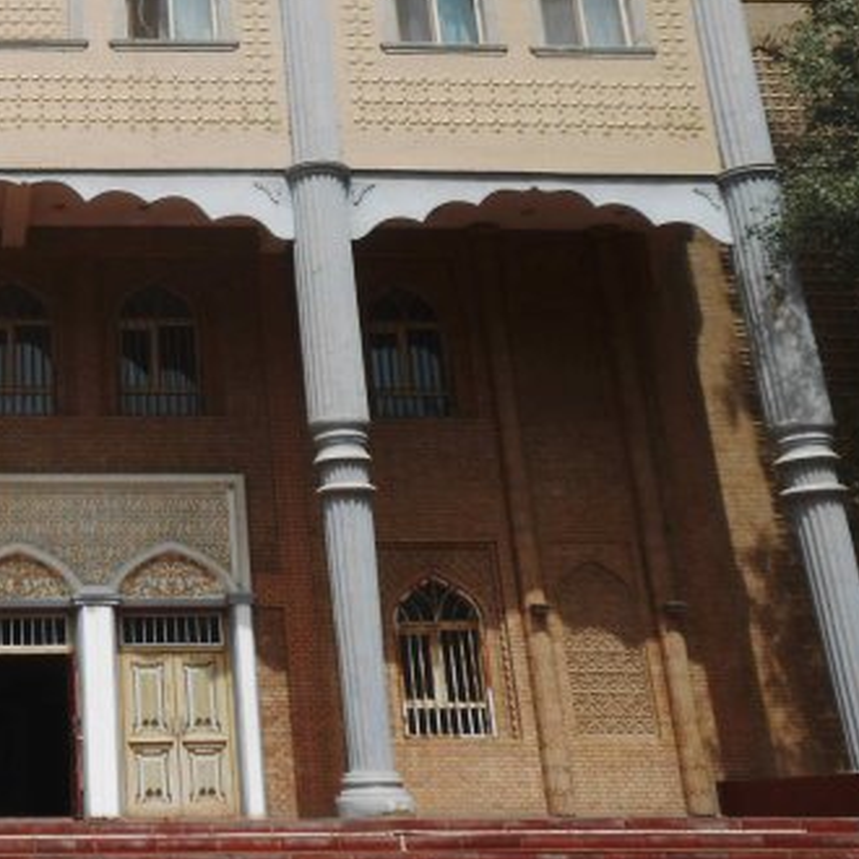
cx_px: 3
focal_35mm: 48
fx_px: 1348
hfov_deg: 32.5
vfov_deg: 35.0
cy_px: 277
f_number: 3.5
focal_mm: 4.6
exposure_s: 1/1000
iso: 80
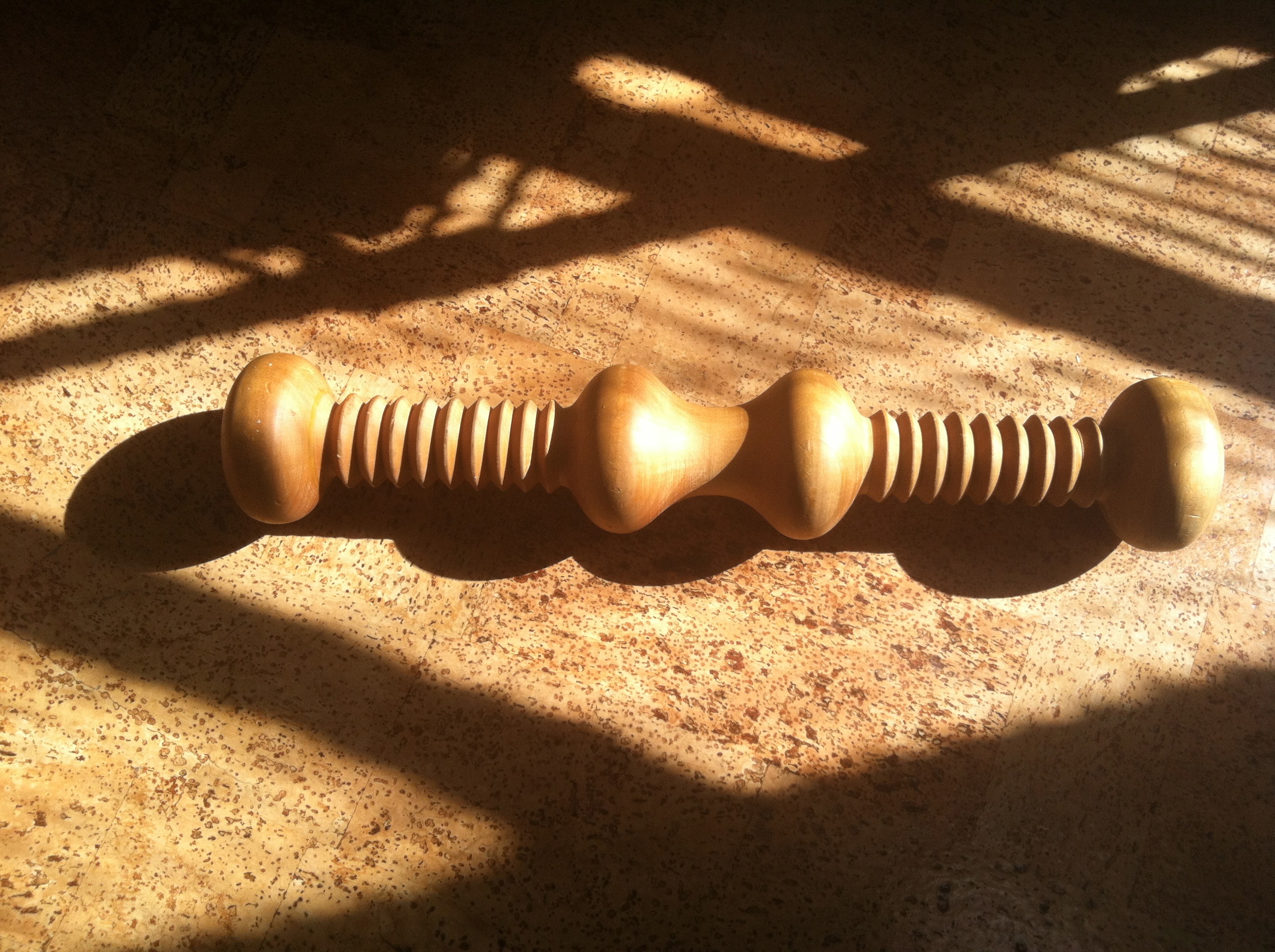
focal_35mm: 35
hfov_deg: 52.7
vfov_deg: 40.6
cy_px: 476
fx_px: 1287
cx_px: 638
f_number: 2.8
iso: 80
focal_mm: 3.85
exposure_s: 1/231
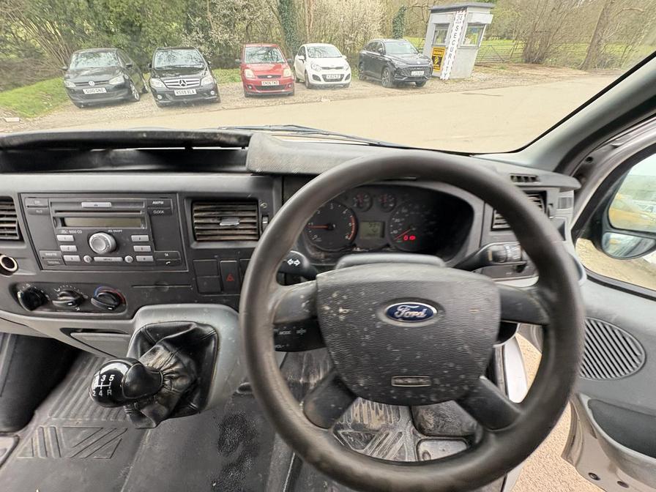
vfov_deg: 85.7
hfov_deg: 102.1
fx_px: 265
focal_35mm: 14
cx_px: 328
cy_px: 246
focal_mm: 2.22
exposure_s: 1/75
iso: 200
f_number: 2.2
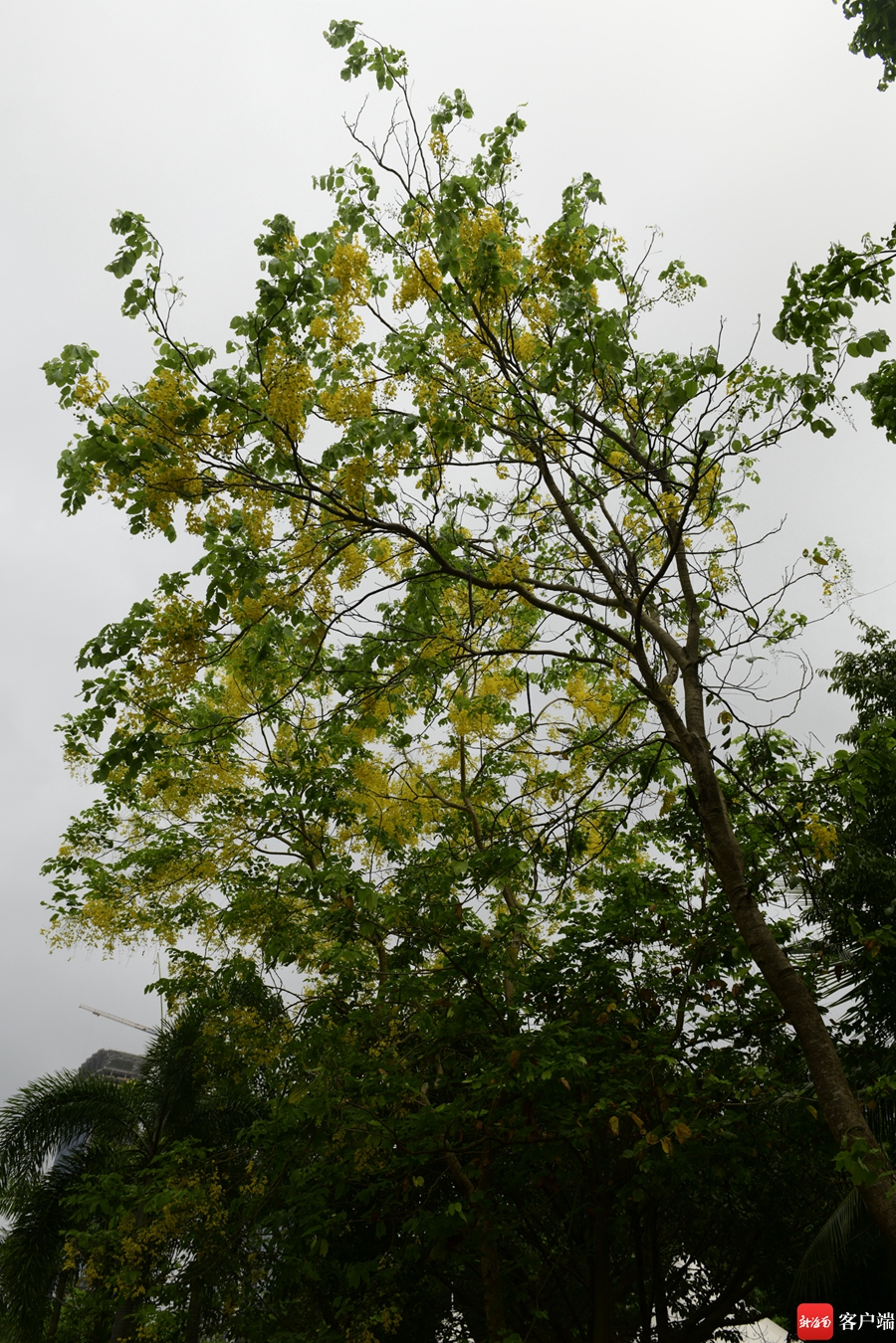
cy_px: 672
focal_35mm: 24
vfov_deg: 73.7
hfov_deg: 53.1
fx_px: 896
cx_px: 448
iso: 64
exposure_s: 1/200
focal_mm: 24
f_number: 8
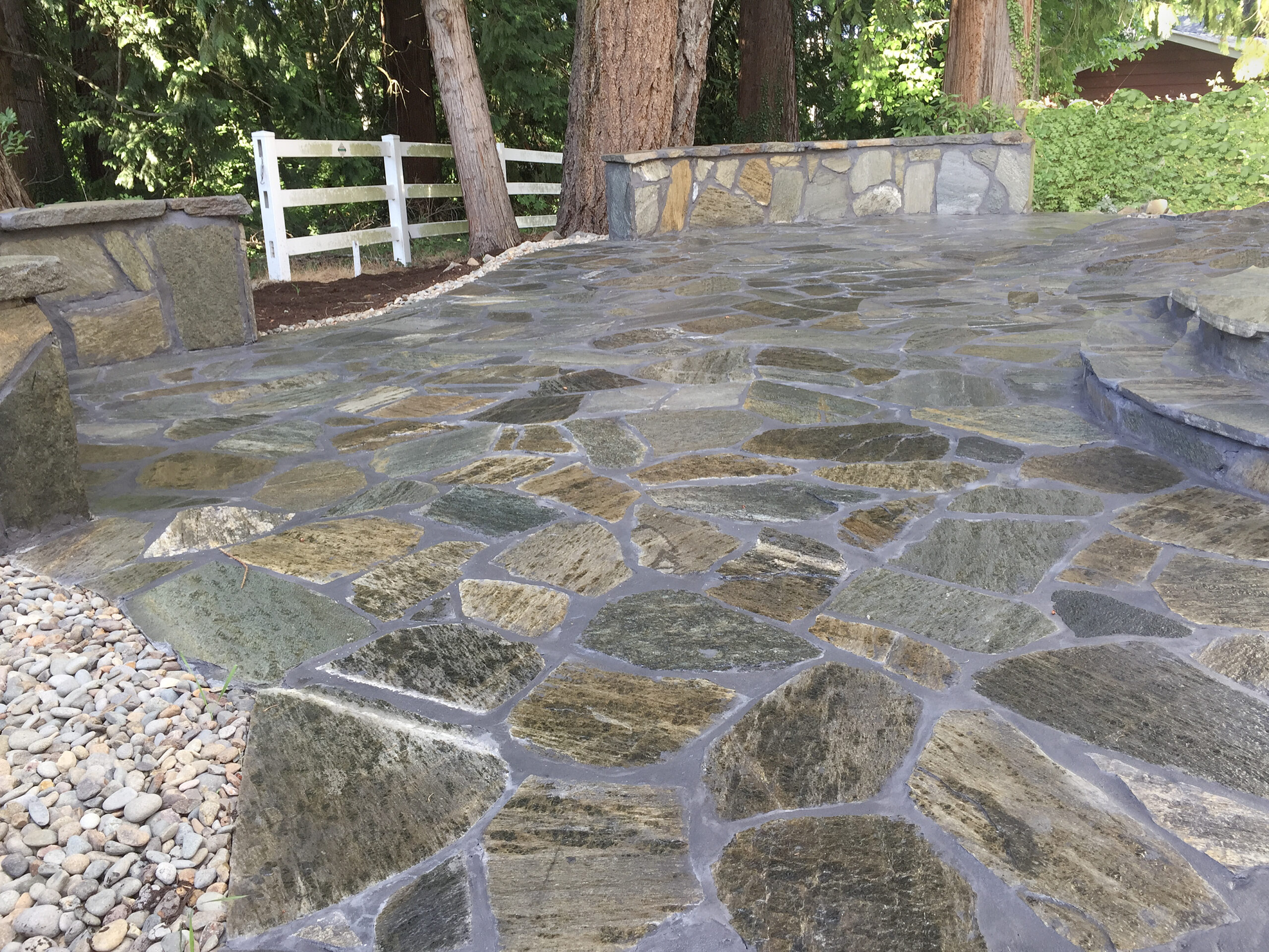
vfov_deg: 48.2
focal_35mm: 29
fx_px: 1063
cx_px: 634
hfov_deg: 61.7
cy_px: 476
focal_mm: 4.15
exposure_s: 1/60
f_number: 2.2
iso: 32
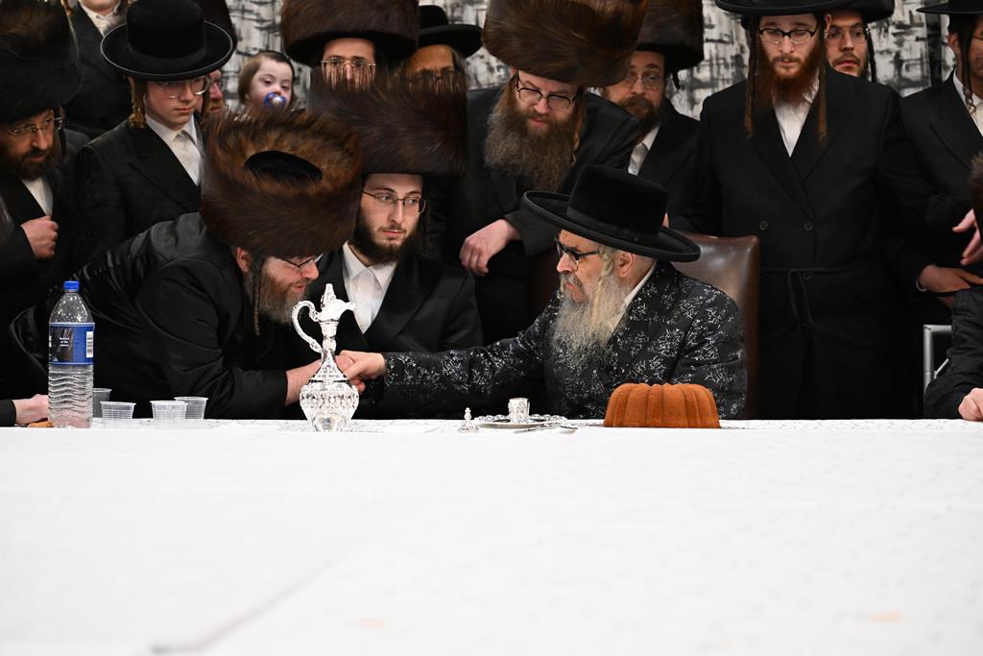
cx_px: 492
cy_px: 328
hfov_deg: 20.4
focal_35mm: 100
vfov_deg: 13.7
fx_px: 2731
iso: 3200
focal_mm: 100
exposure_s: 1/125
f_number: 4.5
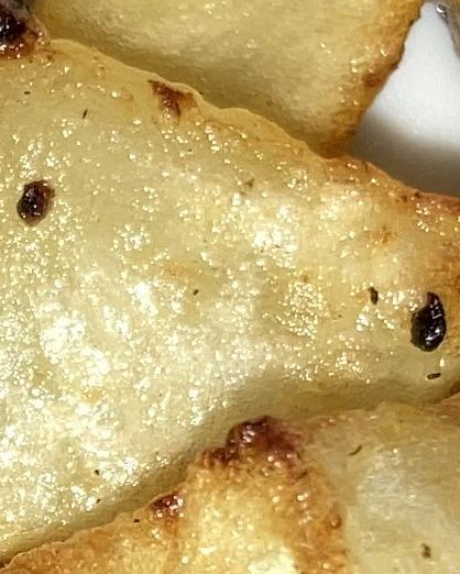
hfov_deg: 7.2
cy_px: 671
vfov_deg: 9.0
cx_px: -228
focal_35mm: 211
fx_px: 3589
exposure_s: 1/165
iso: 20
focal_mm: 3.99
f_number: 1.8
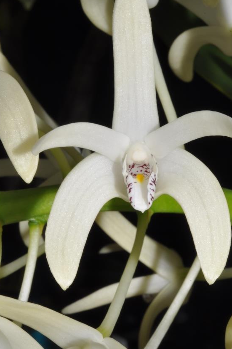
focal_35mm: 111
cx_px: 137
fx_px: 1076
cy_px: 145
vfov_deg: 18.4
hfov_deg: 12.3
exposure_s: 1/60
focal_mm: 60
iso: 200
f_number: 36
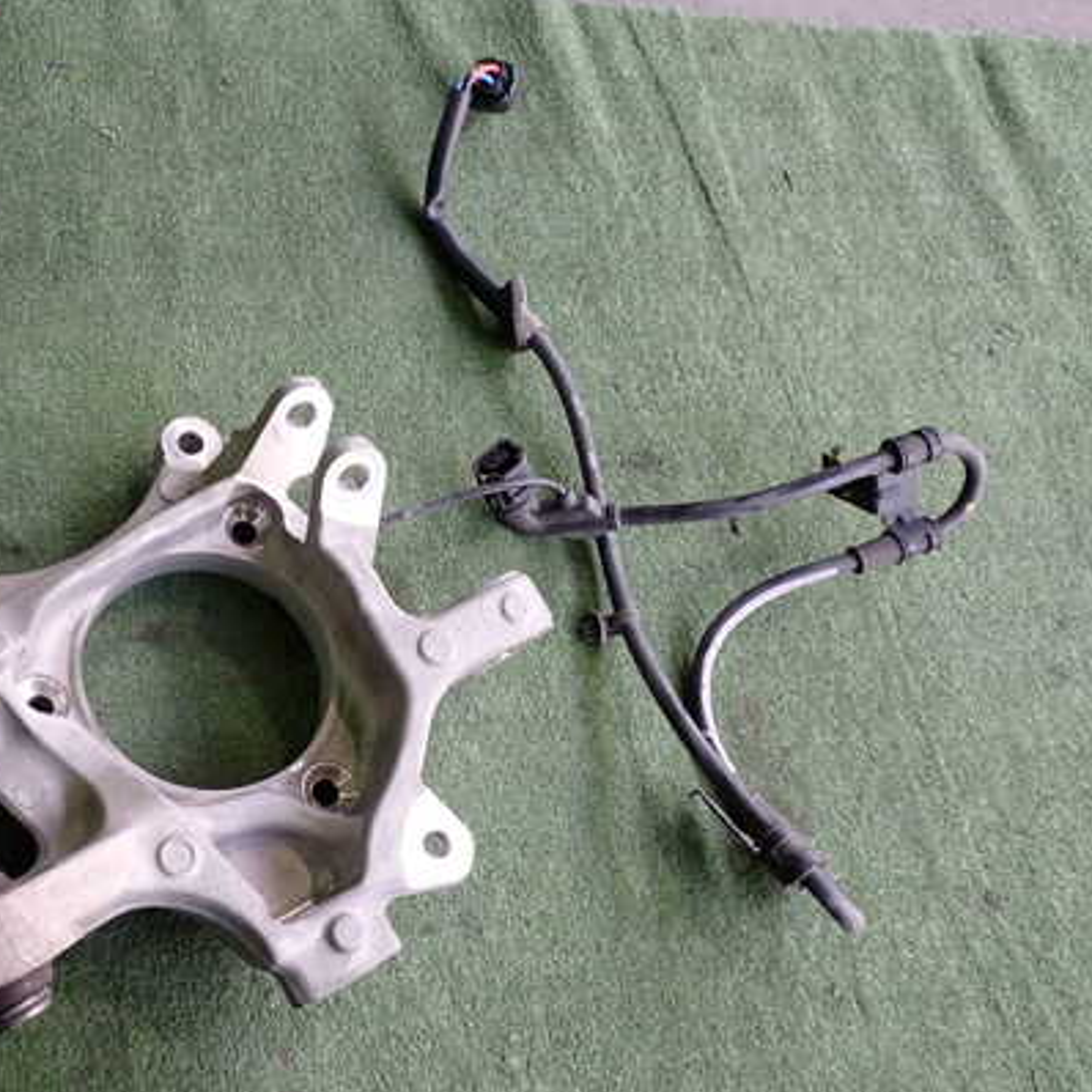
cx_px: 296
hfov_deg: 40.9
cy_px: 568
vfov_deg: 41.9
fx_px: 1428
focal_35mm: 40
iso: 200
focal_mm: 5.4
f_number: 2.3
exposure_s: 1/80
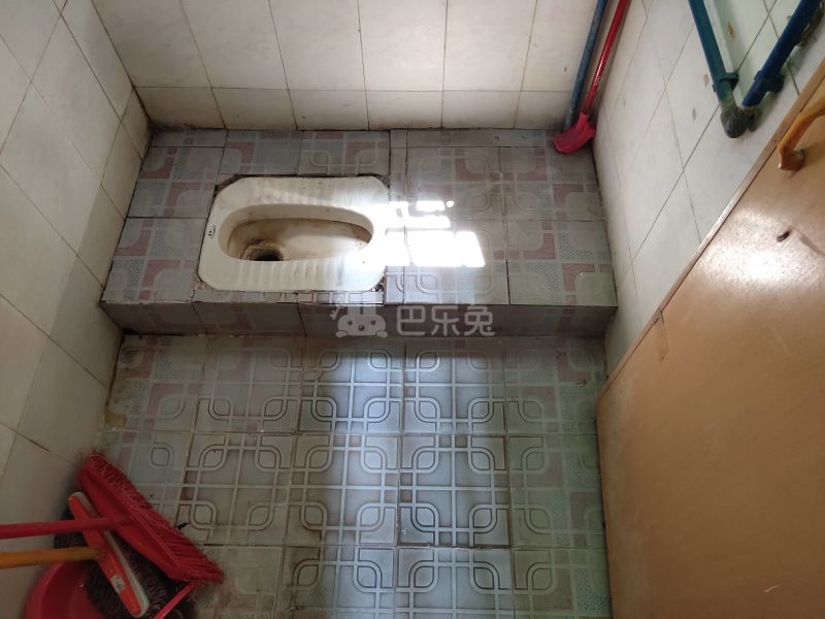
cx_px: 412
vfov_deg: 53.1
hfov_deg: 67.3
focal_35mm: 26
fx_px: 620
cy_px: 310
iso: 234
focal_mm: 4.27
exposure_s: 1/100
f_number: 1.79
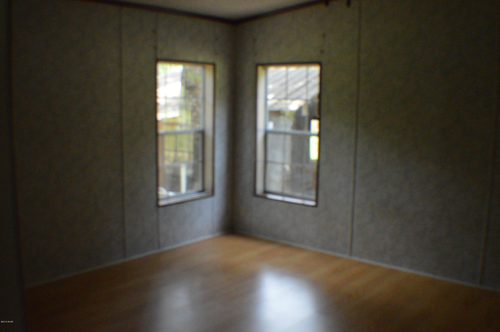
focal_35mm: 44
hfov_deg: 45.0
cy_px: 166
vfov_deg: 30.8
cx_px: 250
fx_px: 604
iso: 3200
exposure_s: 1/500
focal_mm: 29
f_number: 4.5
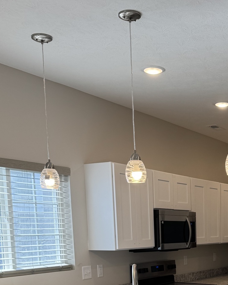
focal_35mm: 57
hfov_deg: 25.8
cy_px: 292
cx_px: 207
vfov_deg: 30.4
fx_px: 481
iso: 80
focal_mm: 6.76
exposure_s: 1/169
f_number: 1.78
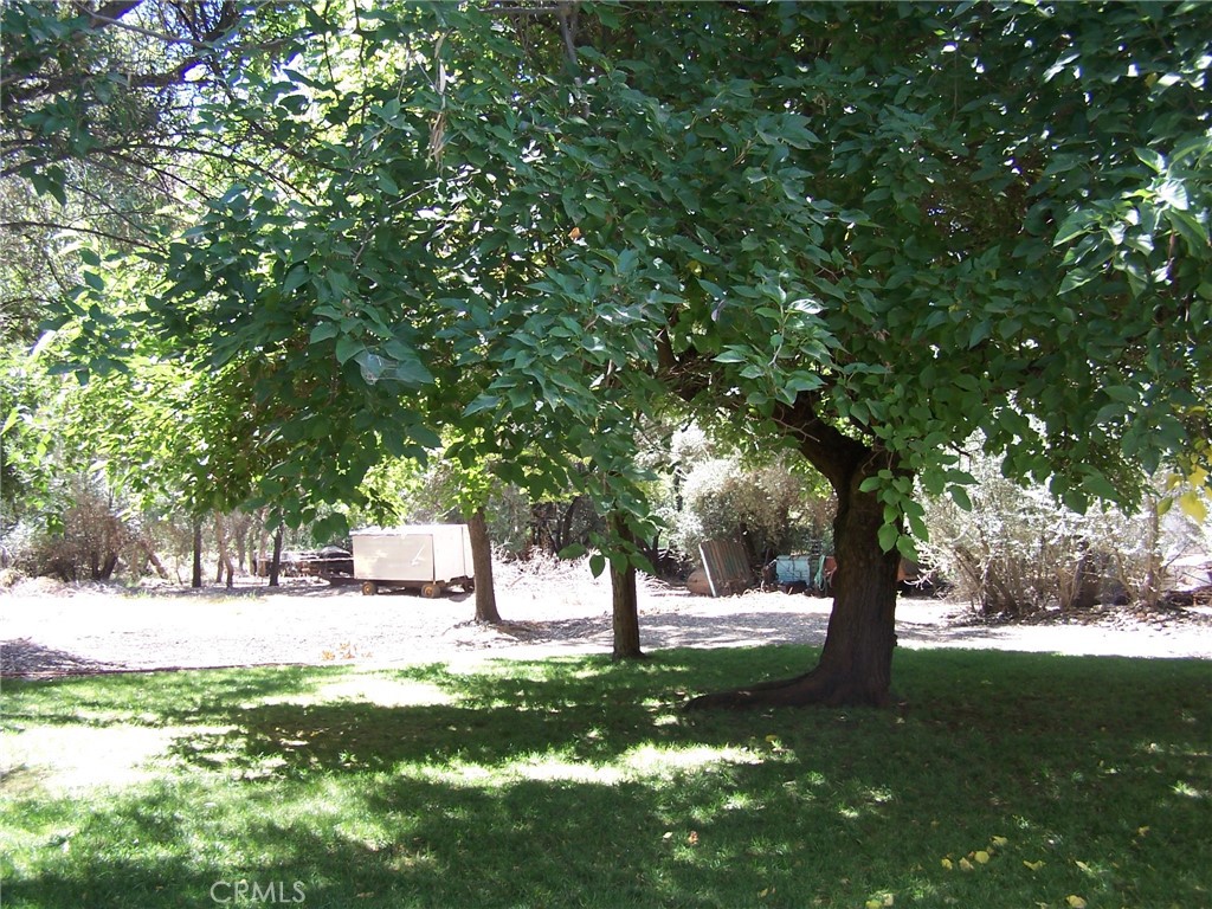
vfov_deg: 37.7
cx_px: 606
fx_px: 1330
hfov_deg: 49.0
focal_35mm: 38
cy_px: 454
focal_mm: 6.3
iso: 80
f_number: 2.8
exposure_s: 1/80
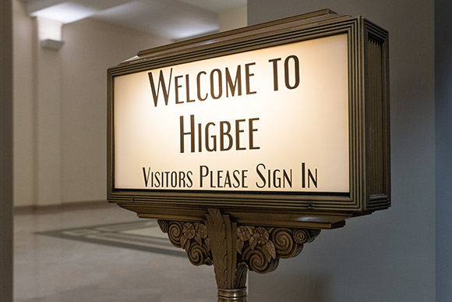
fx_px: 452
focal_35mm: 36
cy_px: 151
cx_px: 226
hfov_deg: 53.1
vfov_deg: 36.9
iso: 1250
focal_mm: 36
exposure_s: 1/180
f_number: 5.6
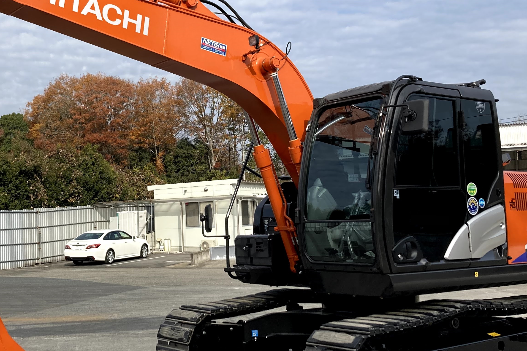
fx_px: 747
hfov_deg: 38.6
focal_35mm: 51
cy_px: 155
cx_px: 193
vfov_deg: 26.5
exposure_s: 1/1567
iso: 20
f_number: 1.8
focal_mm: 3.99
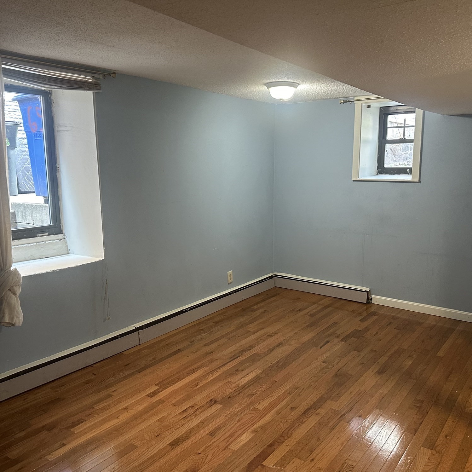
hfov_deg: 55.6
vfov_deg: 55.6
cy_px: 240
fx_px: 447
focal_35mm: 29
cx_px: 242
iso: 320
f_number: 1.78
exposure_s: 1/60
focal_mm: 6.86
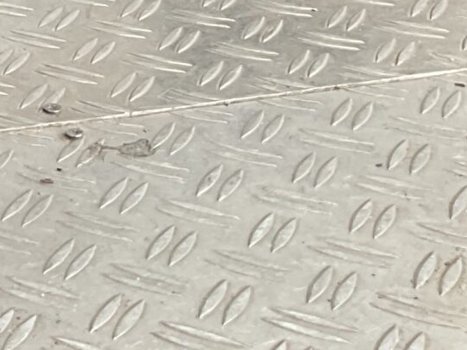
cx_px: -557
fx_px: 1847
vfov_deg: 9.9
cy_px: -391
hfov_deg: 12.2
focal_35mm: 137
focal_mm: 3
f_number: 1.8
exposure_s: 1/100
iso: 25
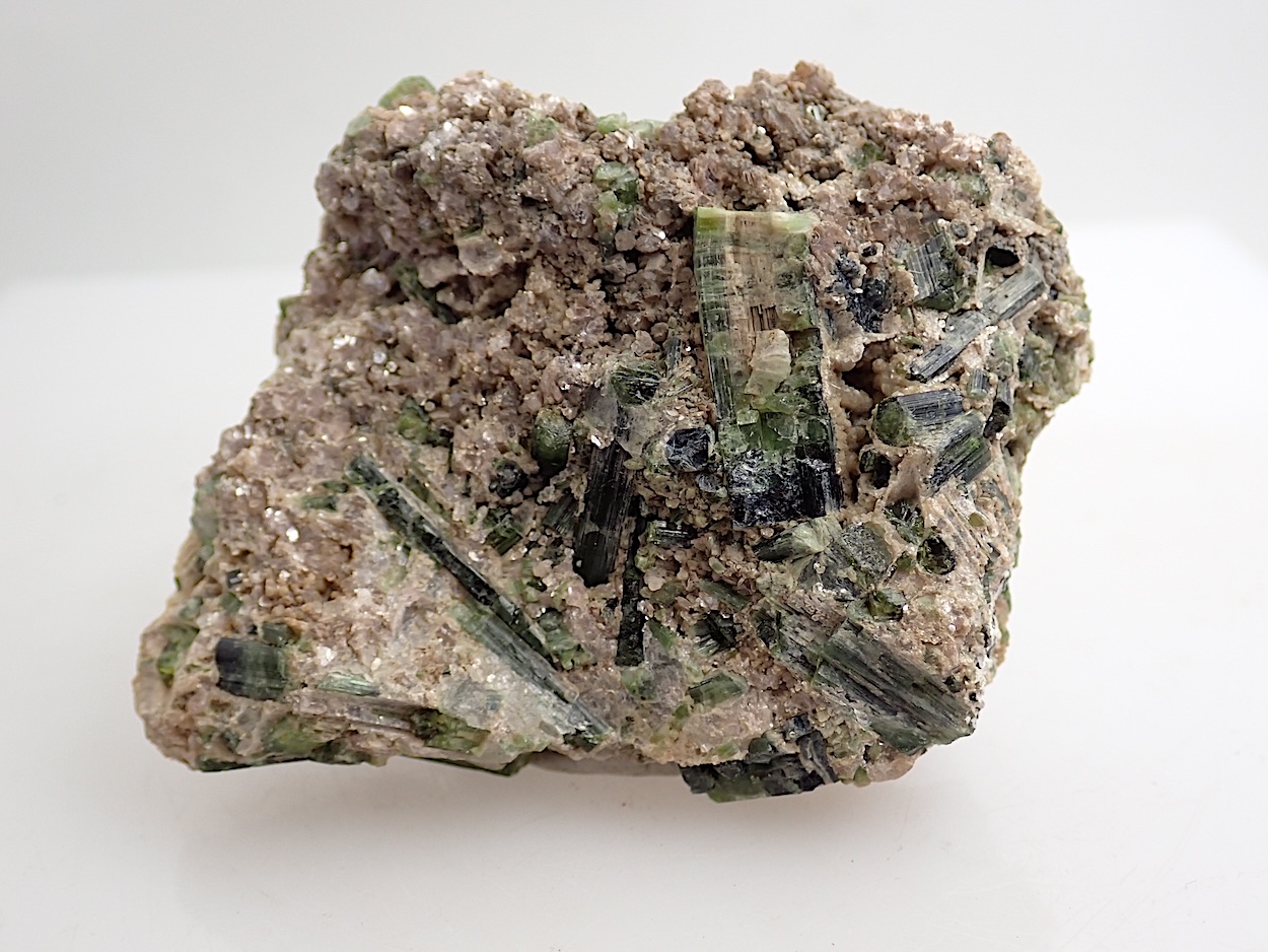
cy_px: 476
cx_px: 634
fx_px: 1612
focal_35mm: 44
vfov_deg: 32.9
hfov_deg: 42.9
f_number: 2.9
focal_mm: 7.84
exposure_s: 1/50
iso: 200
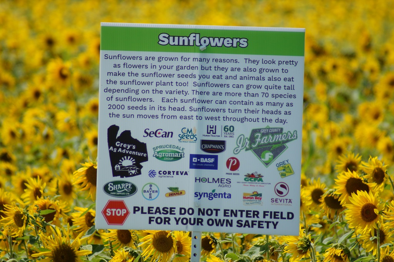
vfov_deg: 3.1
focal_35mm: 450
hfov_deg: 4.6
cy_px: 131
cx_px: 197
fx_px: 4923
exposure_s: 1/500
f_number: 5.6
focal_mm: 300
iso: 125
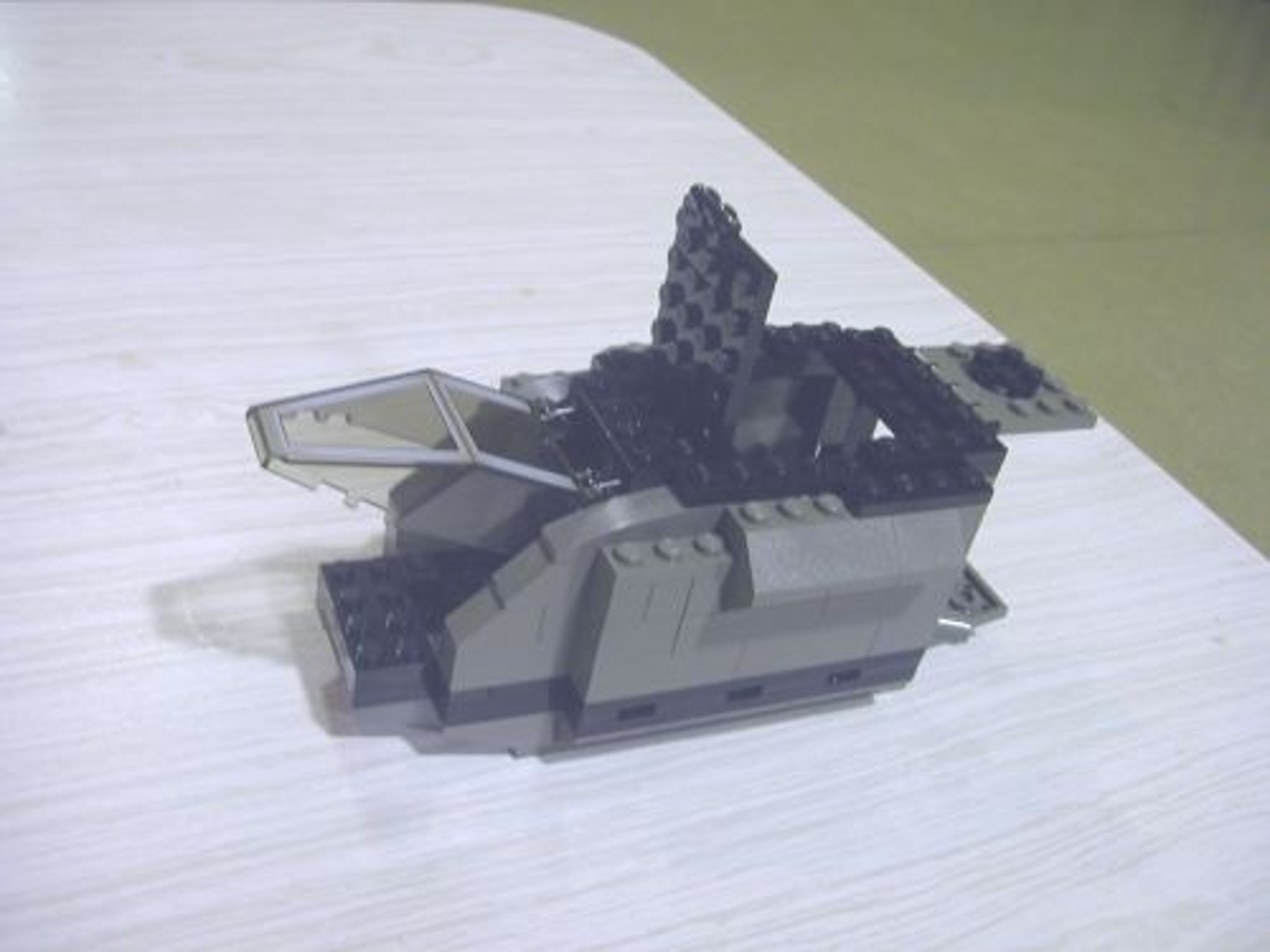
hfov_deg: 50.1
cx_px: 635
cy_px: 476
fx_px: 1357
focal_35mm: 37
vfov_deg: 38.7
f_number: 2.7
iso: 100
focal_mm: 5.6
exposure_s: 1/11.8
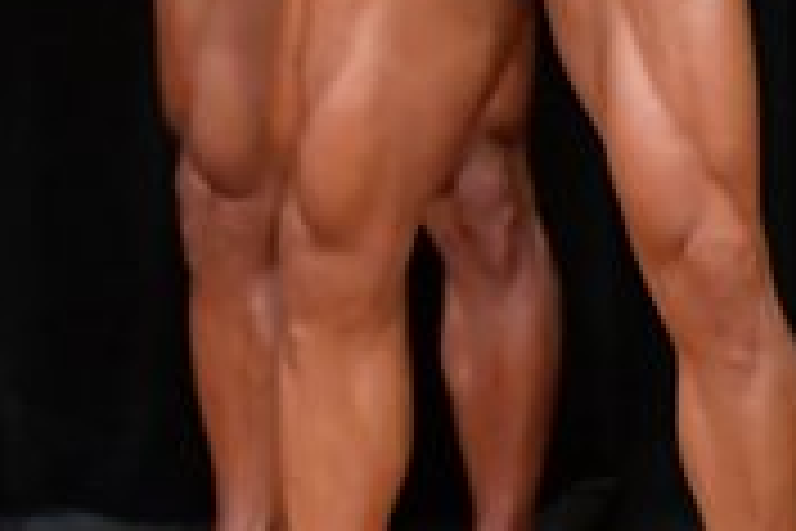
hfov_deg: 1.7
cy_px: -198
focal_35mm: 1181
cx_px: -133
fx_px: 26111
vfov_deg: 1.2
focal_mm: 180
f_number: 5.6
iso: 5000
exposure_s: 1/400
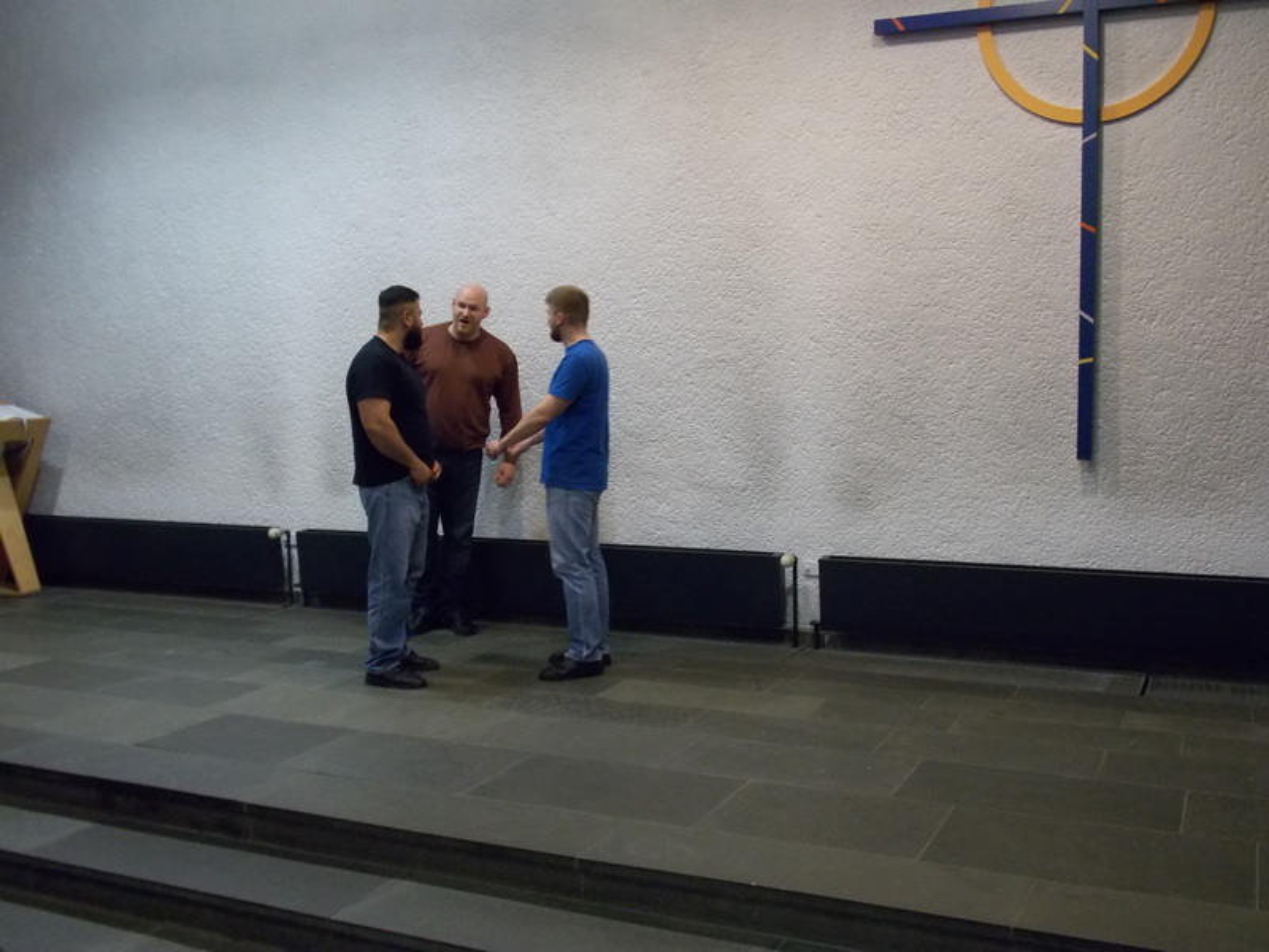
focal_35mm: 34
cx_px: 634
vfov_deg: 41.8
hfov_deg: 54.0
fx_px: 1246
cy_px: 476
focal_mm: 6.1
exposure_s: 1/13
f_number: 3.4
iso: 400
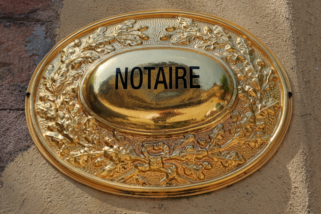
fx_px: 517
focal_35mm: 58
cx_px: 160
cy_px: 107
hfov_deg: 34.5
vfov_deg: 23.4
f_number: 10
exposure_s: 1/160
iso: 100
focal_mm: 58
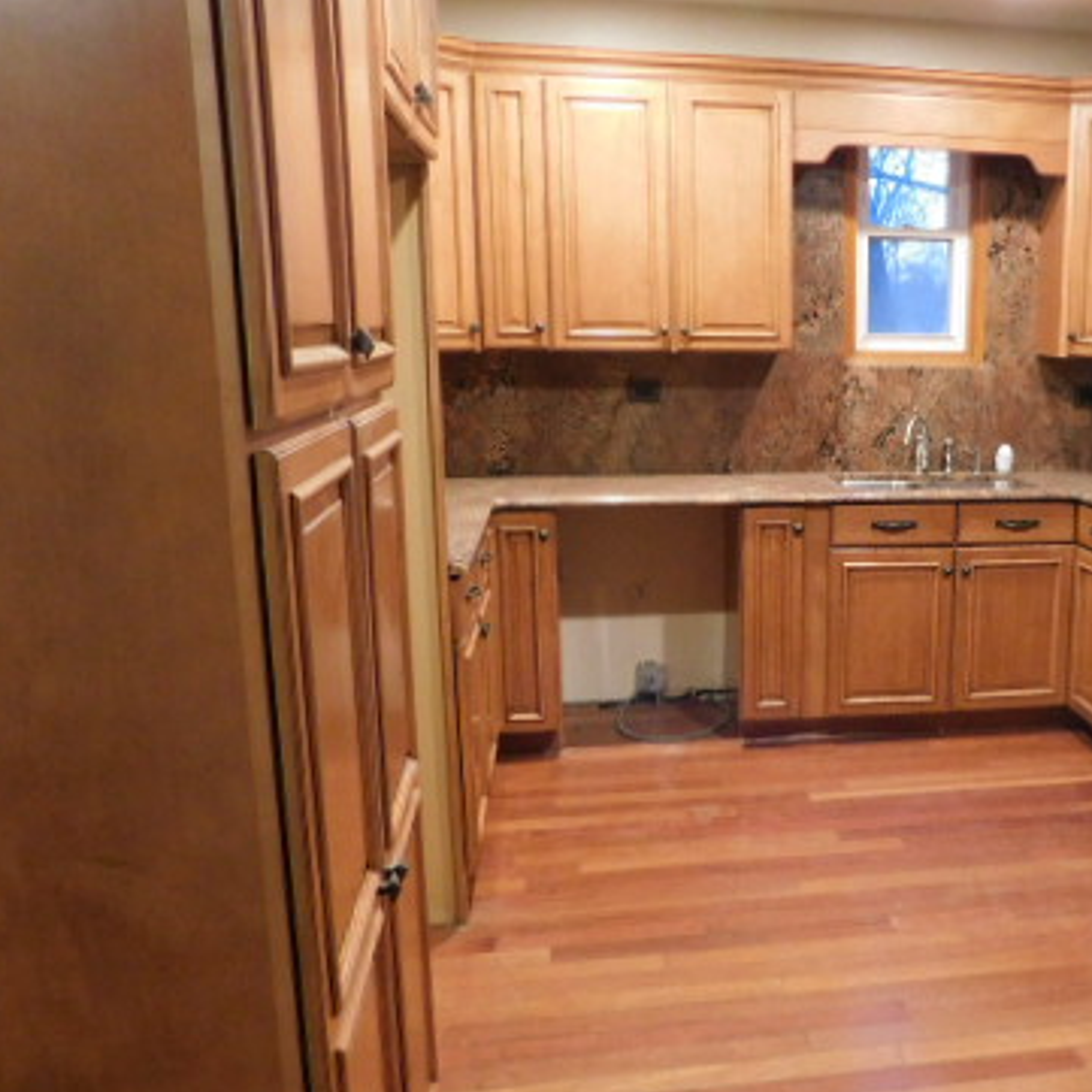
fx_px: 1285
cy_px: 575
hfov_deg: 43.8
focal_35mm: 36
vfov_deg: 46.0
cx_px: 877
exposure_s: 1/10
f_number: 3
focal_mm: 4
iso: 400
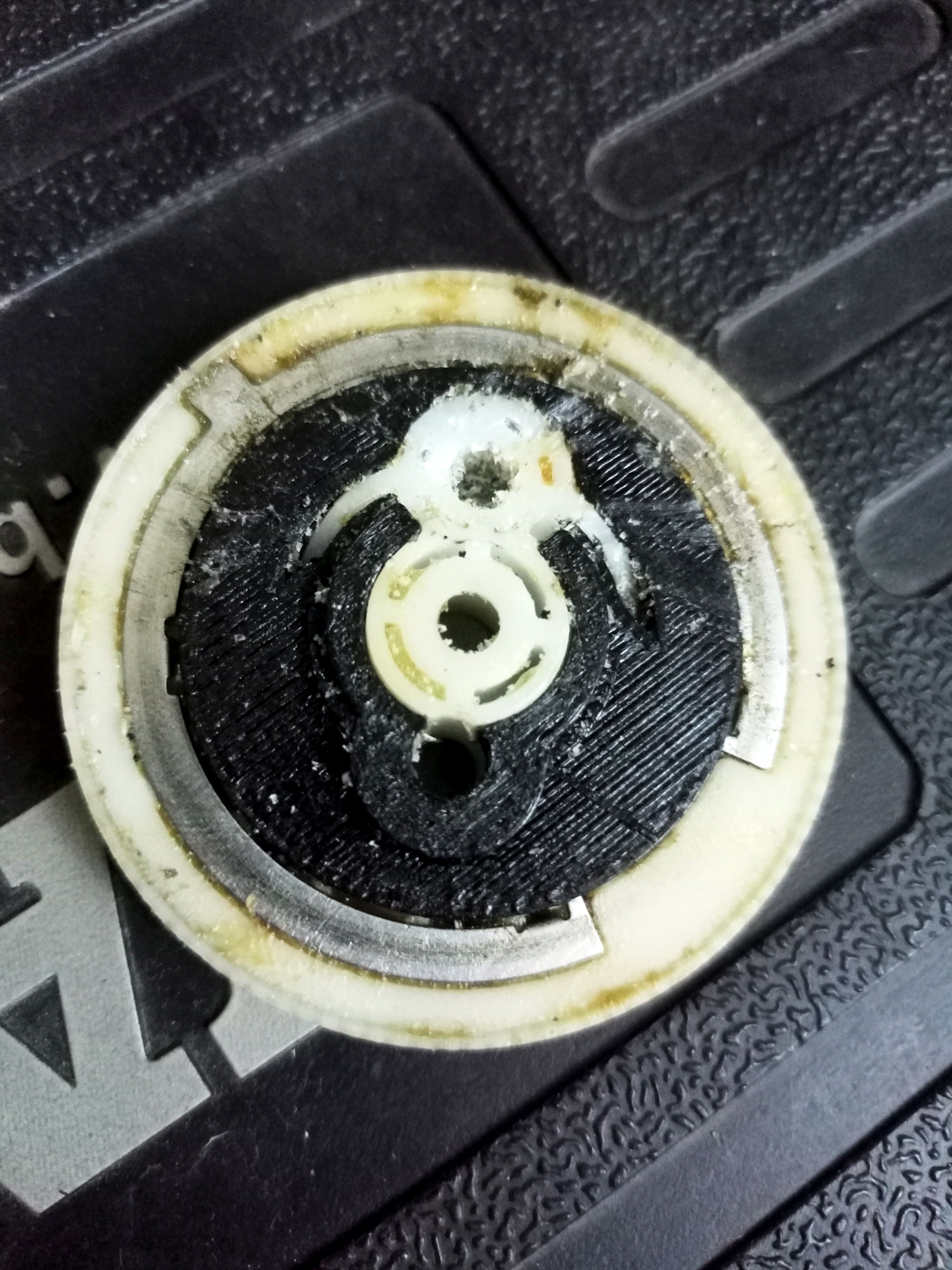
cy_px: 635
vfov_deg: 63.4
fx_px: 1027
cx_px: 476
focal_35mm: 28
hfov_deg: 49.7
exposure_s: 1/33.3
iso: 2964
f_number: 1.8
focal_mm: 4.69
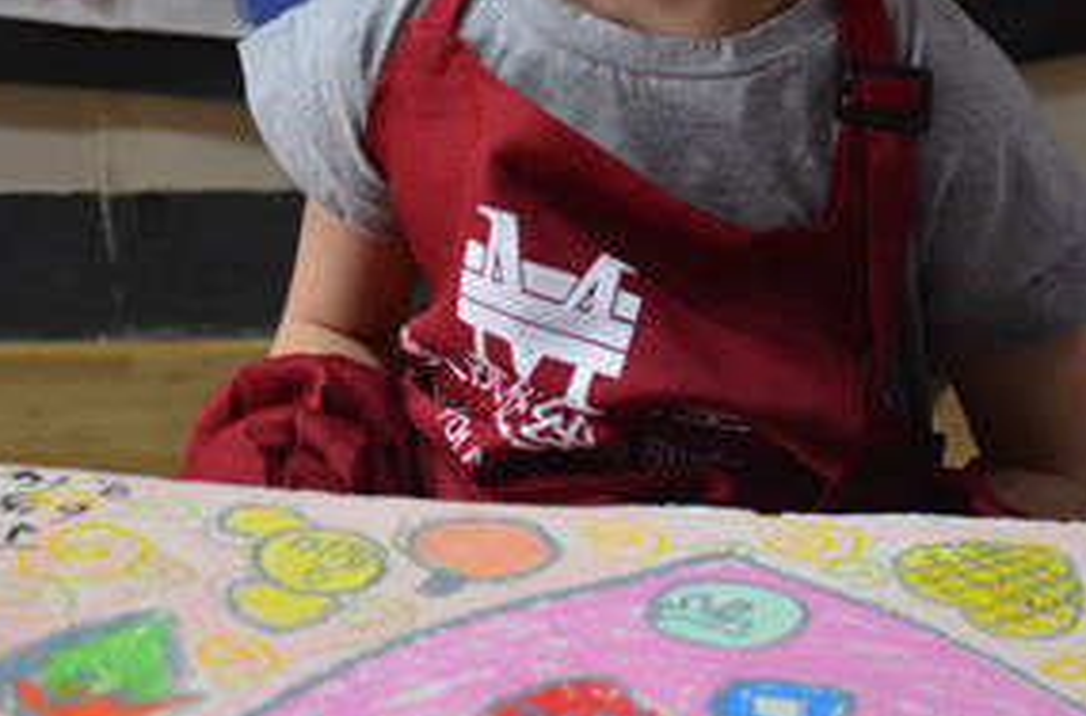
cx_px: 735
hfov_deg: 25.6
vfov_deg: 17.1
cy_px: 227
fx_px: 2377
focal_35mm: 79
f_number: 4
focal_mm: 25
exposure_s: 1/30
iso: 800
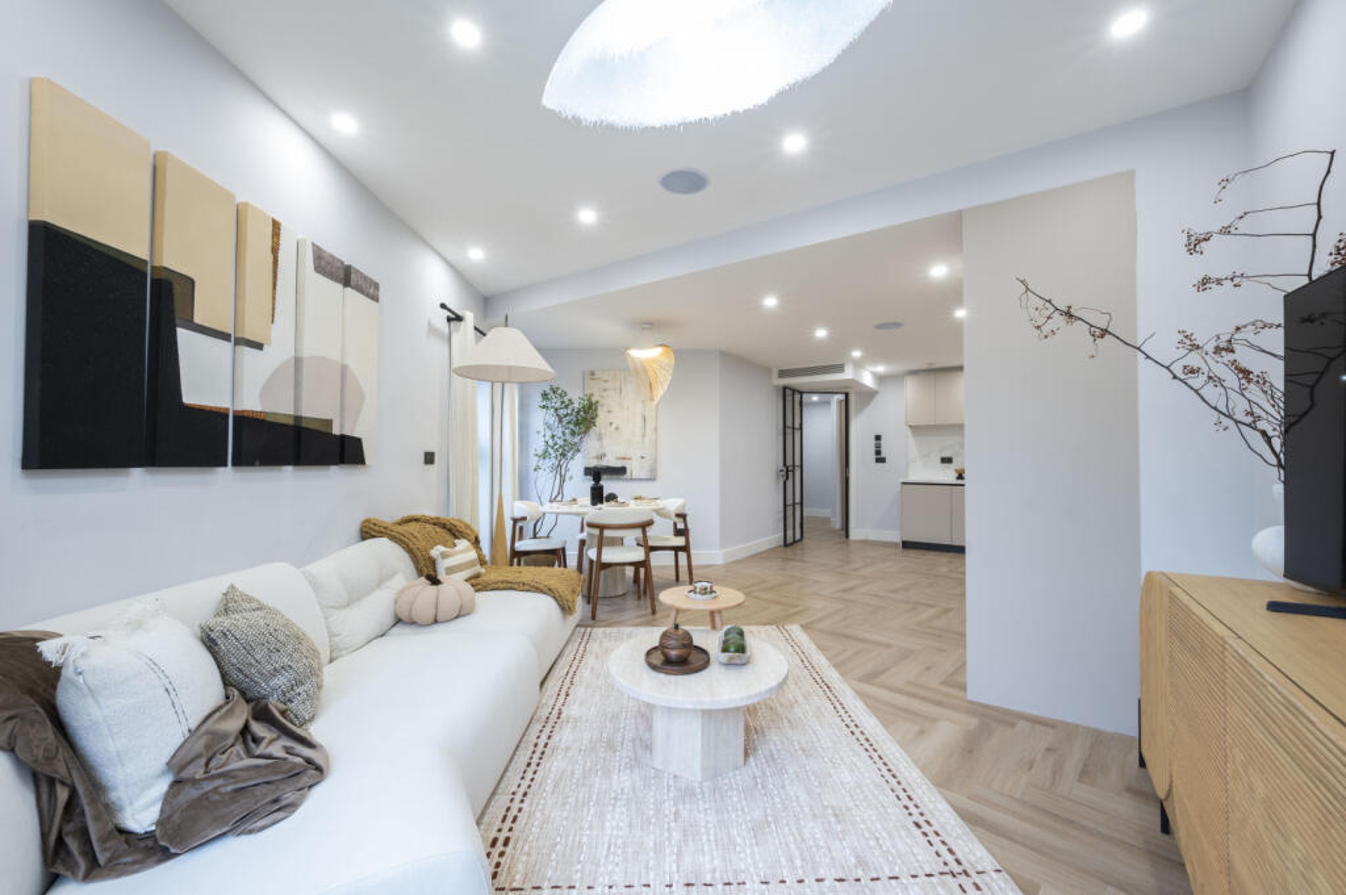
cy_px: 448
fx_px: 523
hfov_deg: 104.3
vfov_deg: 81.1
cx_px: 673
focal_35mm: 14
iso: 200
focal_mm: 14
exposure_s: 1.3
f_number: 16
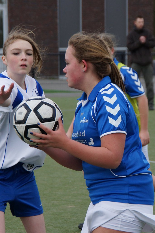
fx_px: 968
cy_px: 116
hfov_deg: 9.2
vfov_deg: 13.7
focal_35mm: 150
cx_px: 78
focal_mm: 100
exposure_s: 1/1000
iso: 400
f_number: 7.1
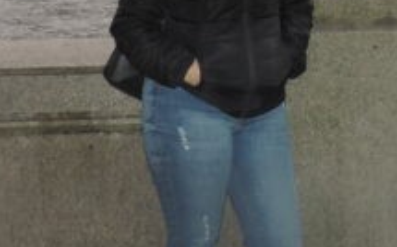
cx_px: 338
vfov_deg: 13.2
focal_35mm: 91
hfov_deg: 22.4
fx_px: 984
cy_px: -173
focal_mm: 4.3
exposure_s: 1/1000
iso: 90
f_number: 3
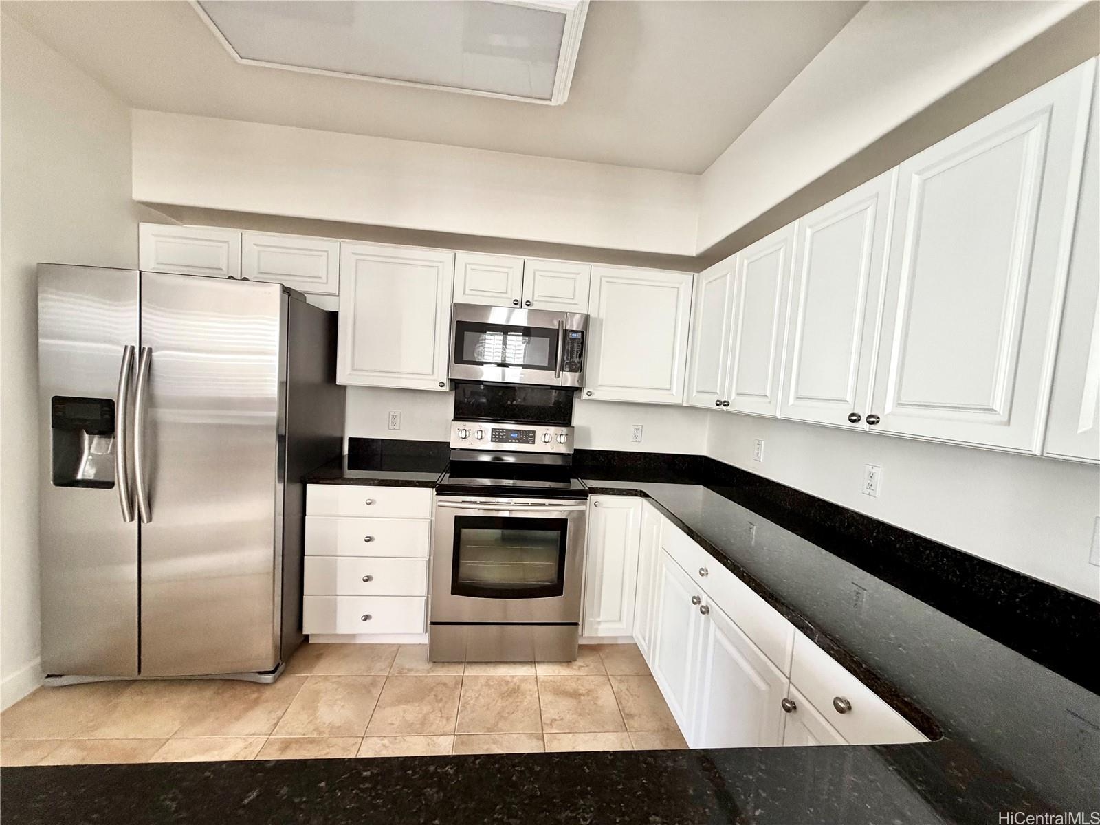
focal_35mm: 14
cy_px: 412
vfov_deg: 85.7
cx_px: 550
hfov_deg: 102.1
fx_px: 445
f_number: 2.2
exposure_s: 1/67
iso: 320
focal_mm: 2.22
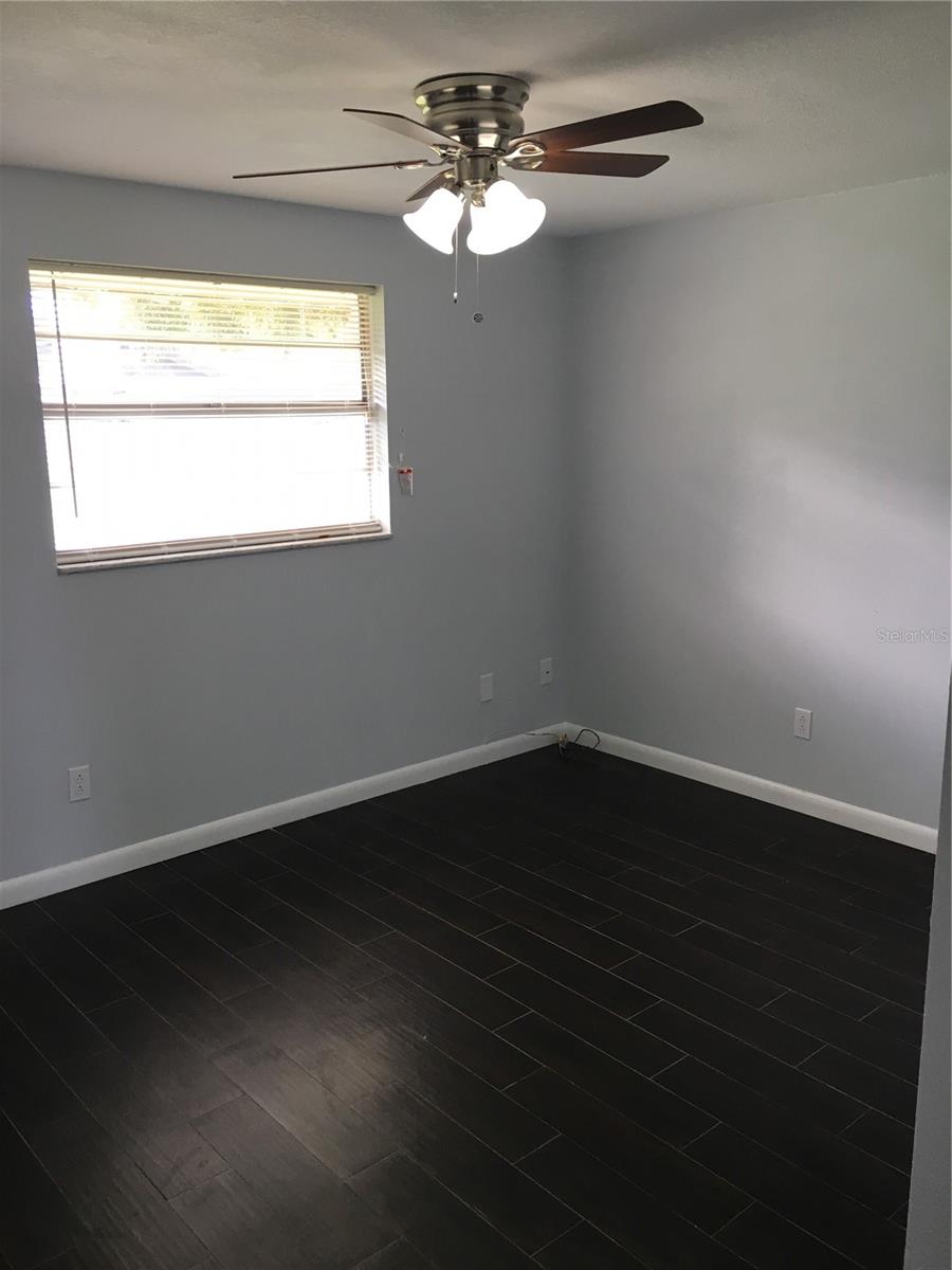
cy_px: 635
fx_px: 1063
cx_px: 476
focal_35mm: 29
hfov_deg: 48.2
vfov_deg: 61.7
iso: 25
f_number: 2.2
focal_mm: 4.15
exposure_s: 1/30
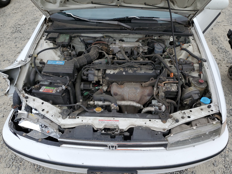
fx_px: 174
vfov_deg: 53.1
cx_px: 116
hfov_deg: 67.3
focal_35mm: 26
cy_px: 87
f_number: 1.5
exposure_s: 1/1250
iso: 50
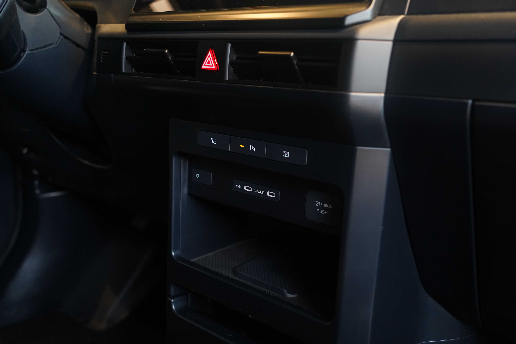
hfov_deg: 58.7
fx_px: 459
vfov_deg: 41.1
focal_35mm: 32
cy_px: 172
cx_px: 258
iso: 3200
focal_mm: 32
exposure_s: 1/60
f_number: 4.5
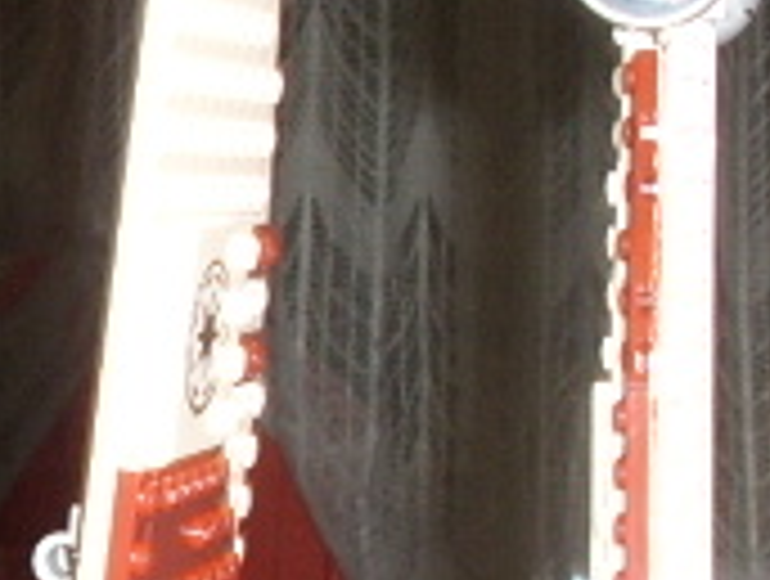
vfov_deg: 13.2
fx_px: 2497
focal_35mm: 112
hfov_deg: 17.5
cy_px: 445
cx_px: 486
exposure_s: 1/30
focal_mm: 5.8
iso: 183
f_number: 2.9
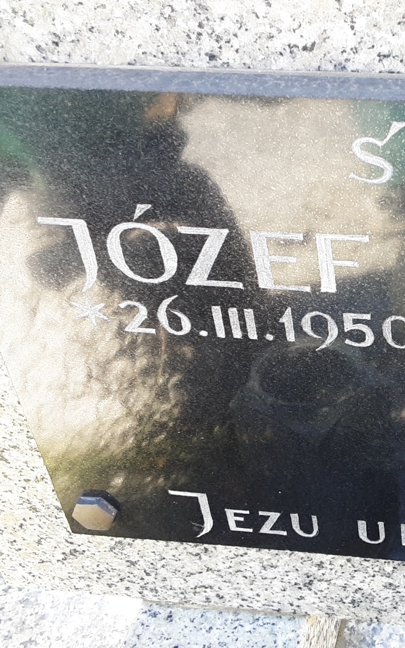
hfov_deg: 24.0
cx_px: 423
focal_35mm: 51
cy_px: 337
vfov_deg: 39.6
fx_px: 901
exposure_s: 1/50
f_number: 1.9
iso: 40
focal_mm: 2.9
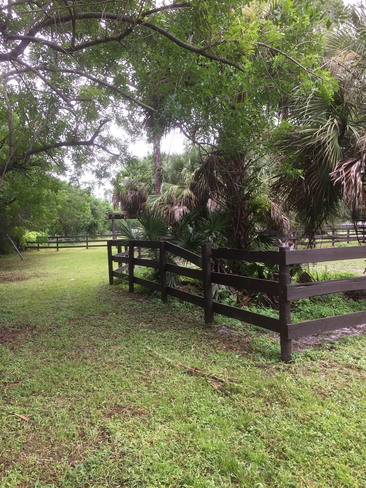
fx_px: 409
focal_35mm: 29
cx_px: 183
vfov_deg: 61.7
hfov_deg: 48.2
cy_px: 244
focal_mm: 4.15
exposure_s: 1/120
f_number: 2.2
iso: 32
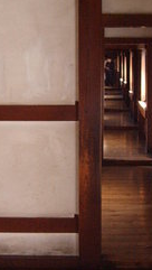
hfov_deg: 11.3
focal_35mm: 107
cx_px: 93
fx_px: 765
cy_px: 138
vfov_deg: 20.0
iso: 141
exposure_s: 1/4
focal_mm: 6.2
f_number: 2.9
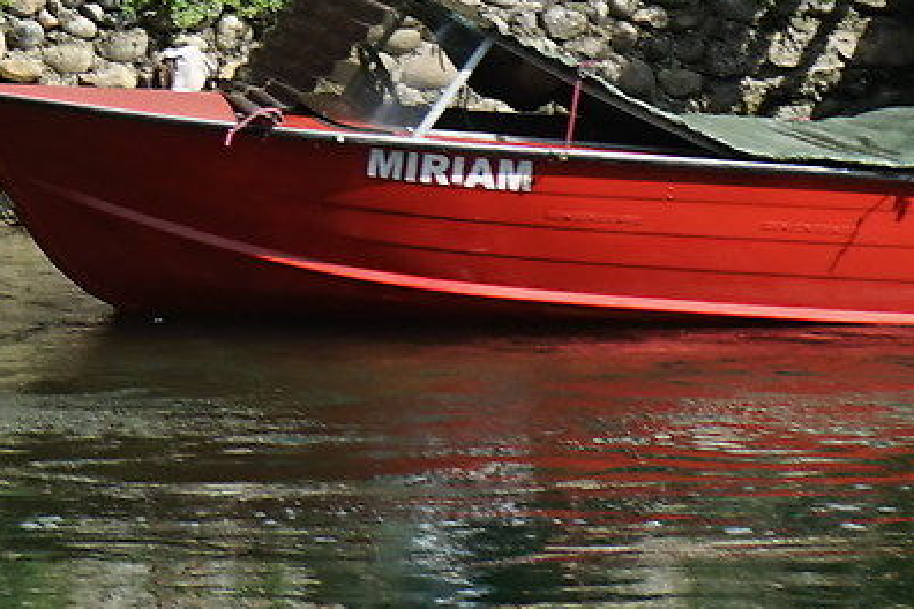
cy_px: -579
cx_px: -983
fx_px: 7692
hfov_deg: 6.6
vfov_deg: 4.5
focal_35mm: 303
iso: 200
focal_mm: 50
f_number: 8
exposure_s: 1/400
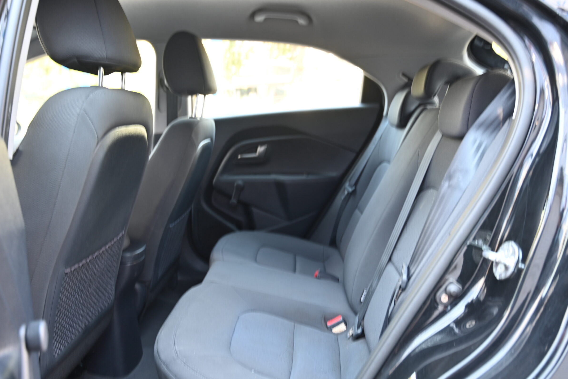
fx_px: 505
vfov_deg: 41.1
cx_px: 278
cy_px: 201
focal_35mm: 32
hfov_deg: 58.7
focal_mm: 30
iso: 200
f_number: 4
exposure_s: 1/20
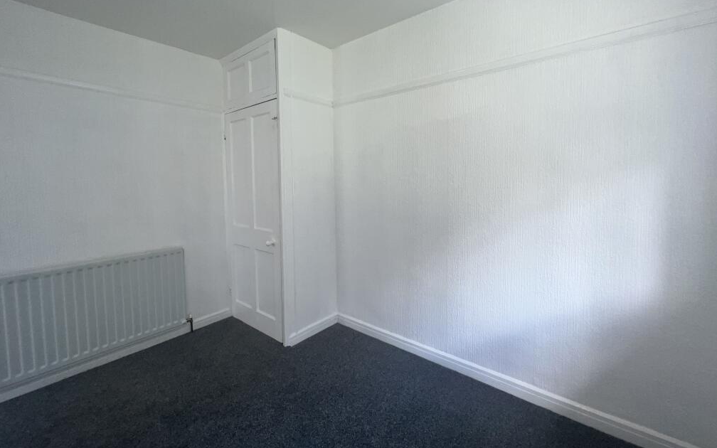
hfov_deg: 105.3
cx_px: 363
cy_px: 200
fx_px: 274
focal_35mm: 14
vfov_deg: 78.4
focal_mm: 1.57
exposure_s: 1/120
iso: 64
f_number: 1.8
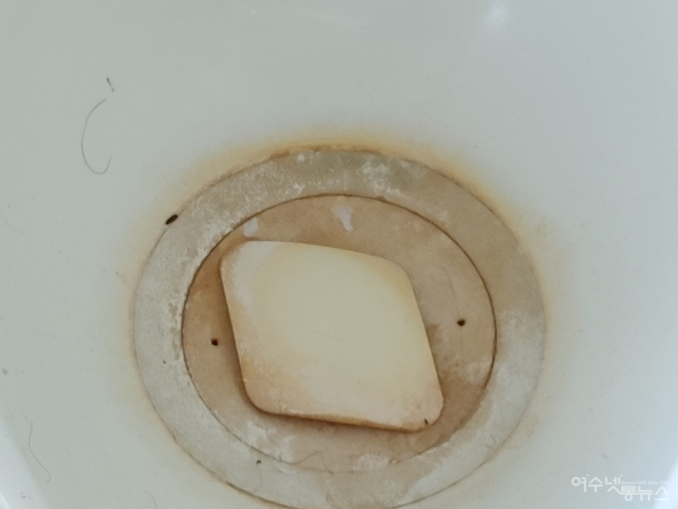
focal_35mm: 96
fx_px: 1880
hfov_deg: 20.4
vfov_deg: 15.4
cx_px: 339
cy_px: 254
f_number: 1.8
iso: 350
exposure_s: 1/120
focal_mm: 4.81
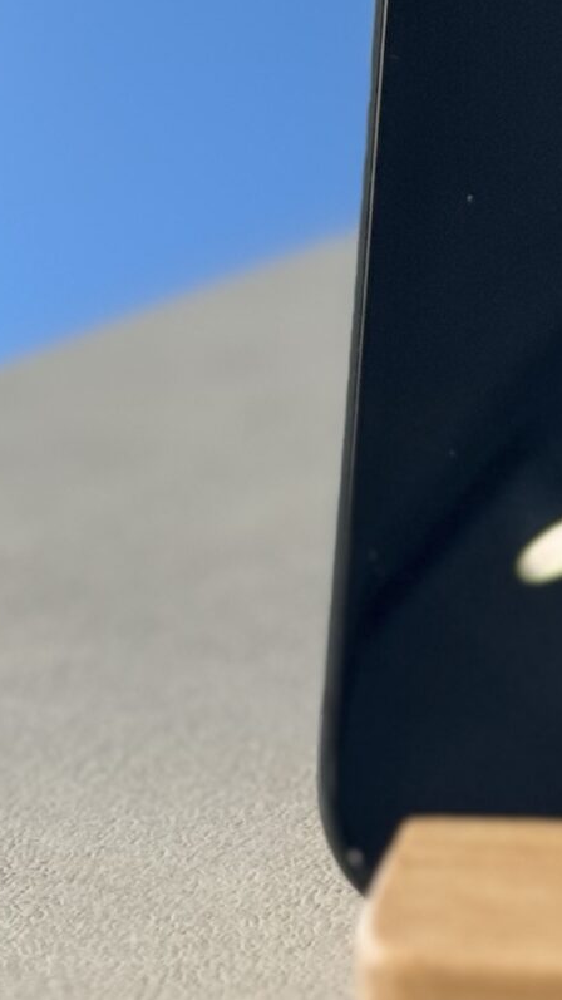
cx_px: 867
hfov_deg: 7.1
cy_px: -38
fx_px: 4453
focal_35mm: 168
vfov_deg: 12.6
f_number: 1.78
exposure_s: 1/100
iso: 80
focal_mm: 6.76
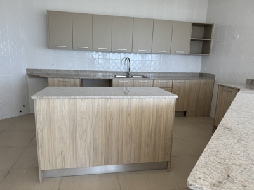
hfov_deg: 71.6
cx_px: 127
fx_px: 176
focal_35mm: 24
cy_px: 95
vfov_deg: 56.8
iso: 64
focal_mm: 6.76
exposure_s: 1/167
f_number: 1.78
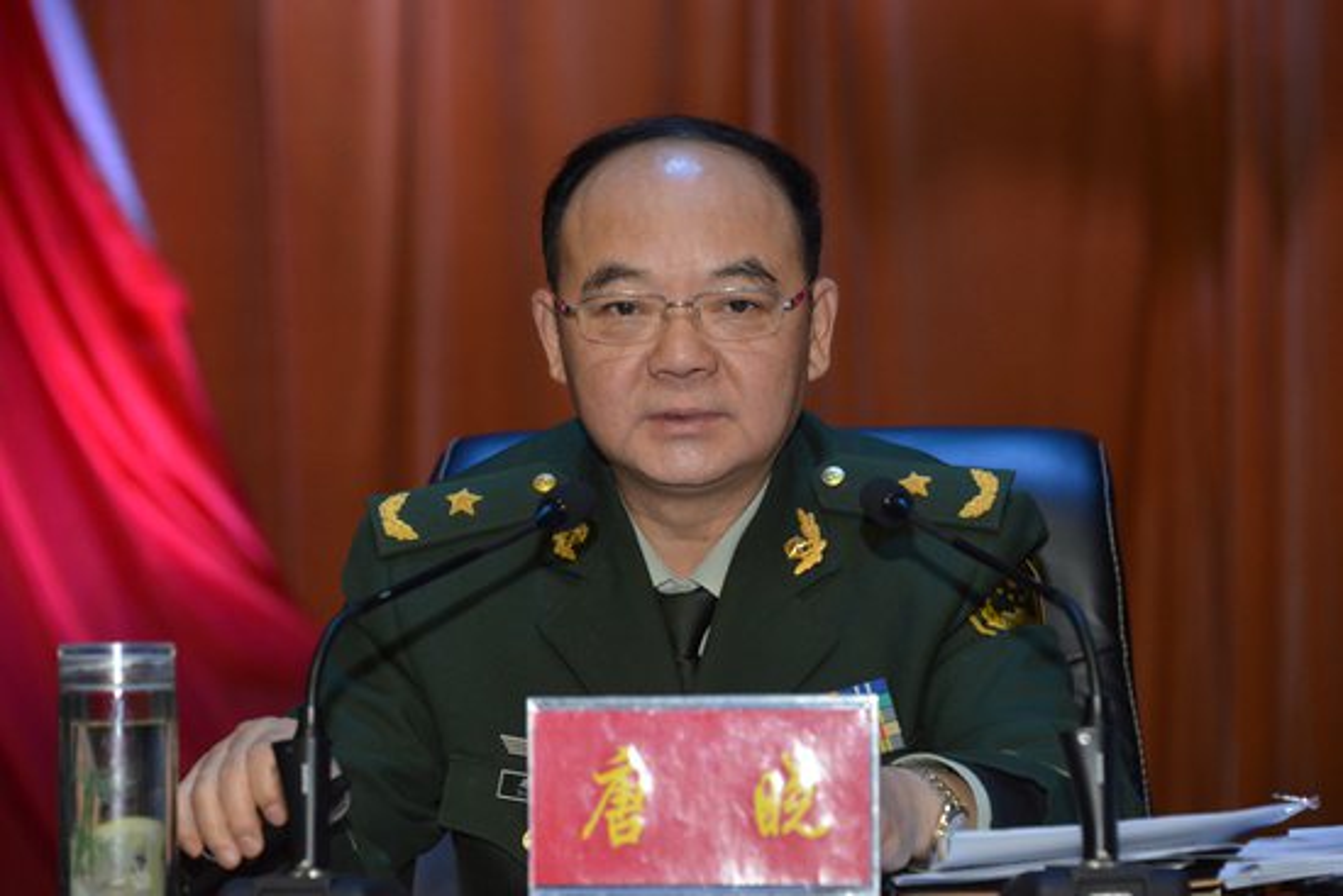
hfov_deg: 12.1
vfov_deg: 8.1
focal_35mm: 170
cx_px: 672
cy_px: 448
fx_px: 6343
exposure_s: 1/640
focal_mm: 170
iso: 3200
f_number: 6.3
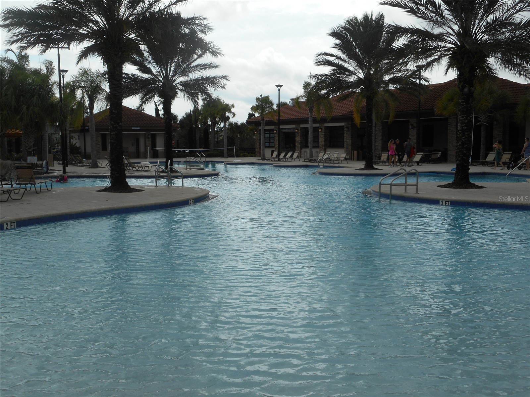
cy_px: 198
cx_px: 265
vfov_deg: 36.8
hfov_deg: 47.9
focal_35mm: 39
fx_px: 597
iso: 80
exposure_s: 1/640
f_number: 4.5
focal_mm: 6.9
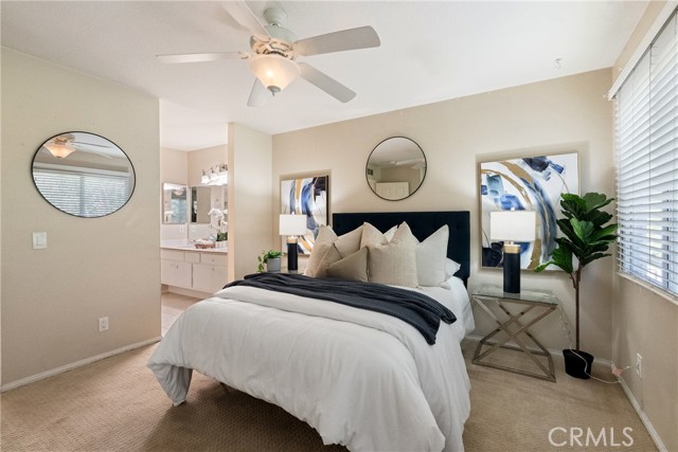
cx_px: 339
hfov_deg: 96.7
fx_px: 301
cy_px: 226
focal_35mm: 16
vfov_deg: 73.8
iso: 12800
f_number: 9
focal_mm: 16
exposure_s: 1/30
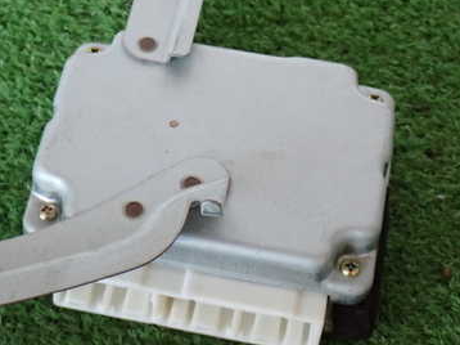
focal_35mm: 104
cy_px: 130
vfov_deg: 14.2
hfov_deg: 18.8
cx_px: 137
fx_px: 1381
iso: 800
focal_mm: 11.09
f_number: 3.6
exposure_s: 1/50
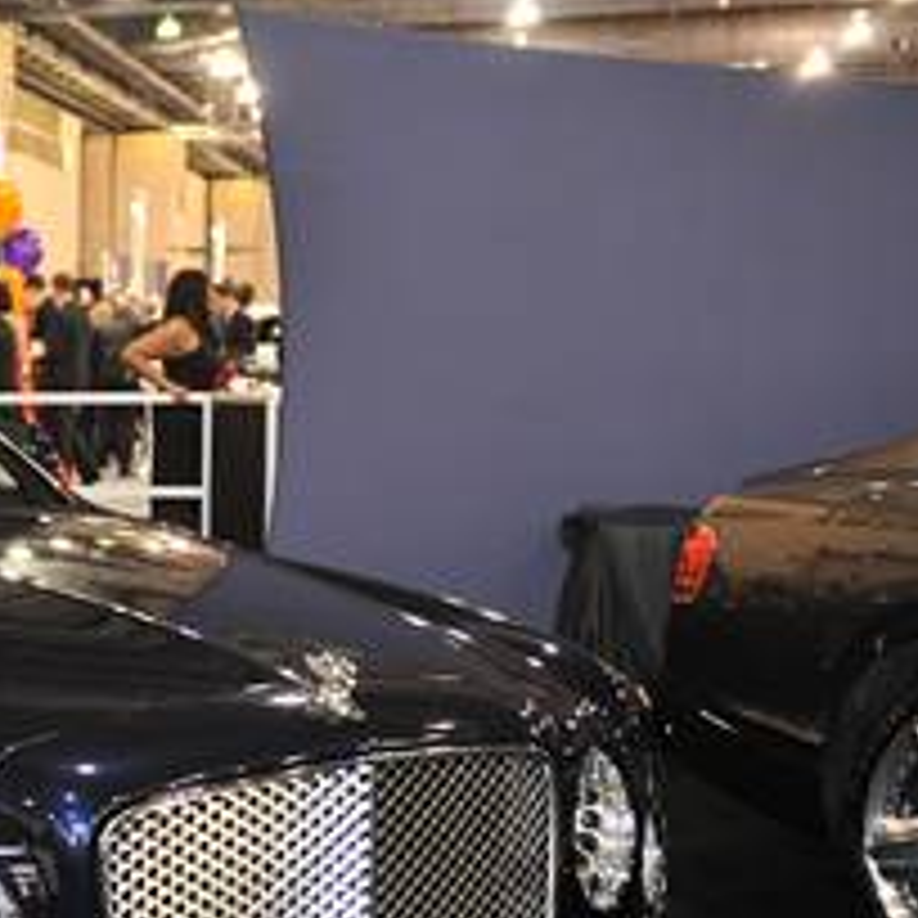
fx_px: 2400
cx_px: -180
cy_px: 742
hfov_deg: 20.3
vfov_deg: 21.4
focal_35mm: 80
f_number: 3.5
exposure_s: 1/100
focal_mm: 35
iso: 1250
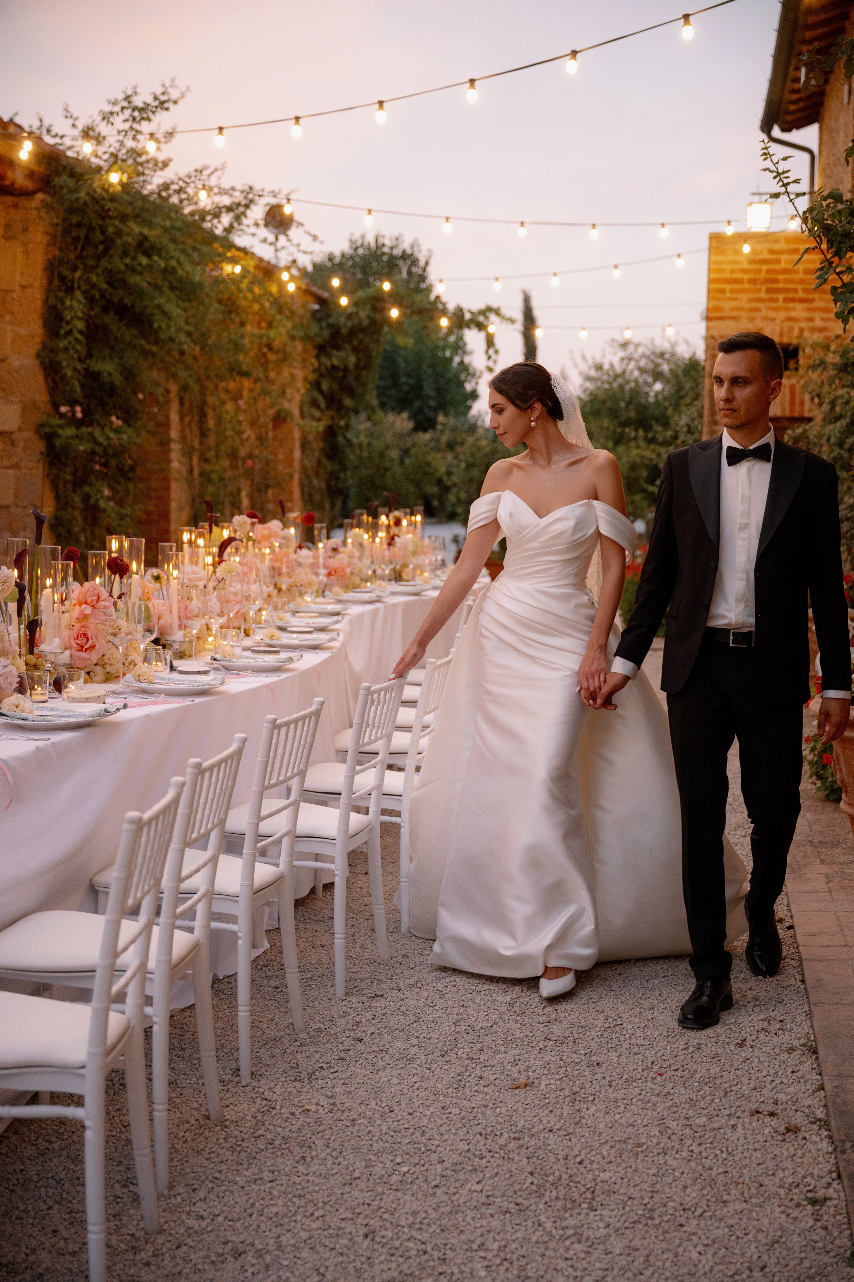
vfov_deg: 41.9
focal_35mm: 47
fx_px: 1672
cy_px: 641
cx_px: 427
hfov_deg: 28.6
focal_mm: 47
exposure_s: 1/250
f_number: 2.8
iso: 1250
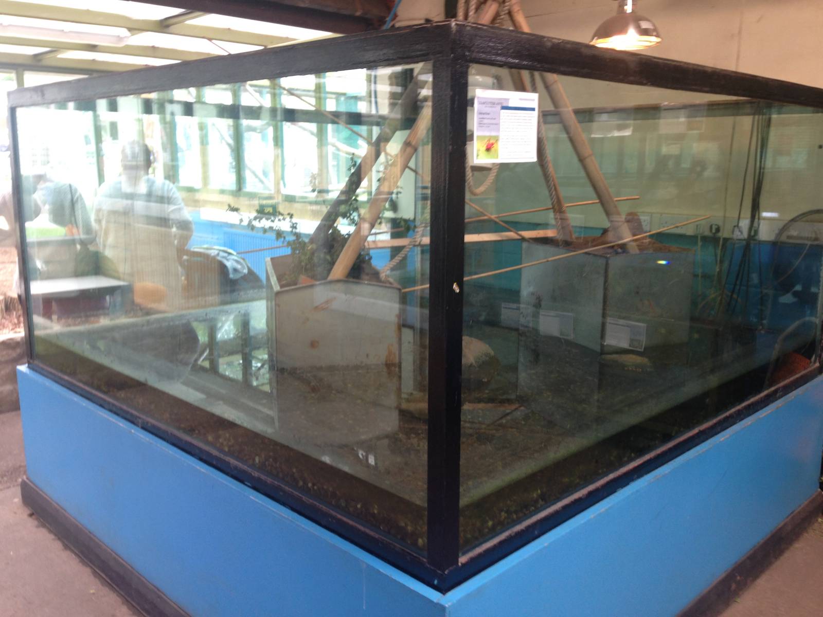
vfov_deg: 42.9
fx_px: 785
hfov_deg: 55.4
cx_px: 412
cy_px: 308
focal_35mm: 33
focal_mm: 4.12
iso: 50
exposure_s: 1/24
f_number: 2.4
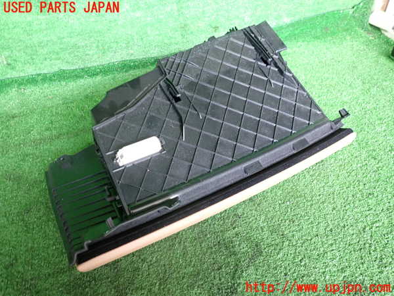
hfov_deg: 69.4
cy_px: 148
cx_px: 197
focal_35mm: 25
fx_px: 285
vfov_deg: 54.9
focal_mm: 4.5
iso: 250
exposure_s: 1/30
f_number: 2
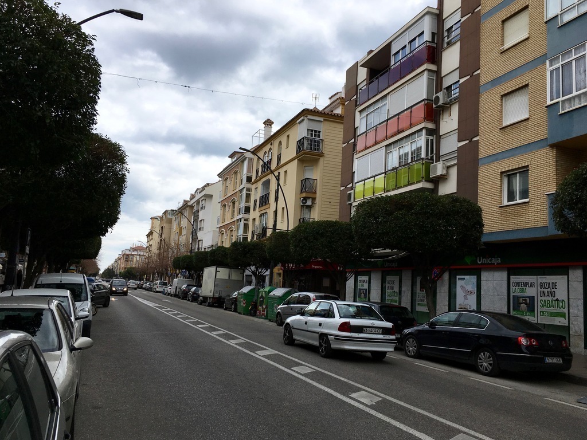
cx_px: 294
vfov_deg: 48.2
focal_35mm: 29
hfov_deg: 61.7
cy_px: 220
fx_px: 492
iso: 25
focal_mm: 4.15
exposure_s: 1/1538
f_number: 2.2
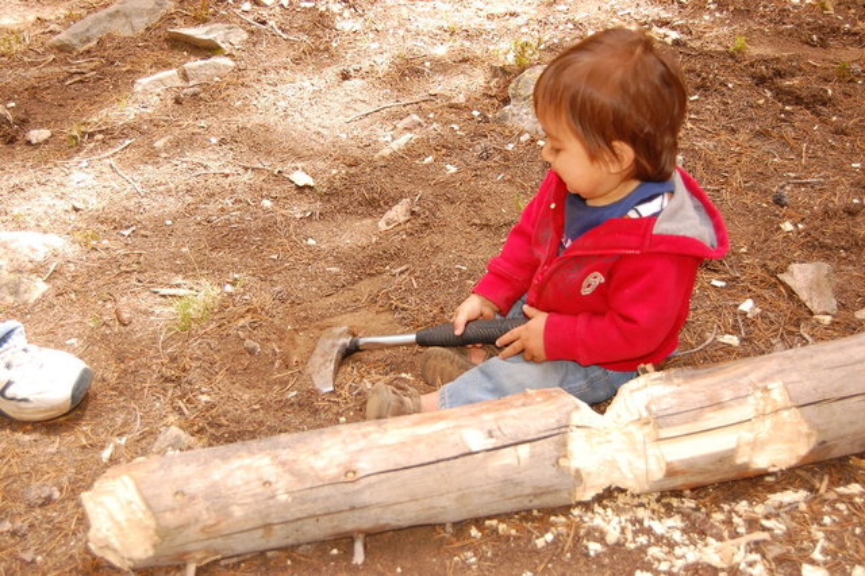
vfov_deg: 28.9
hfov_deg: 42.3
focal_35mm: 46
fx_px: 1117
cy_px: 288
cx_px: 432
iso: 400
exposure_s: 1/400
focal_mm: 31
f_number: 4.5
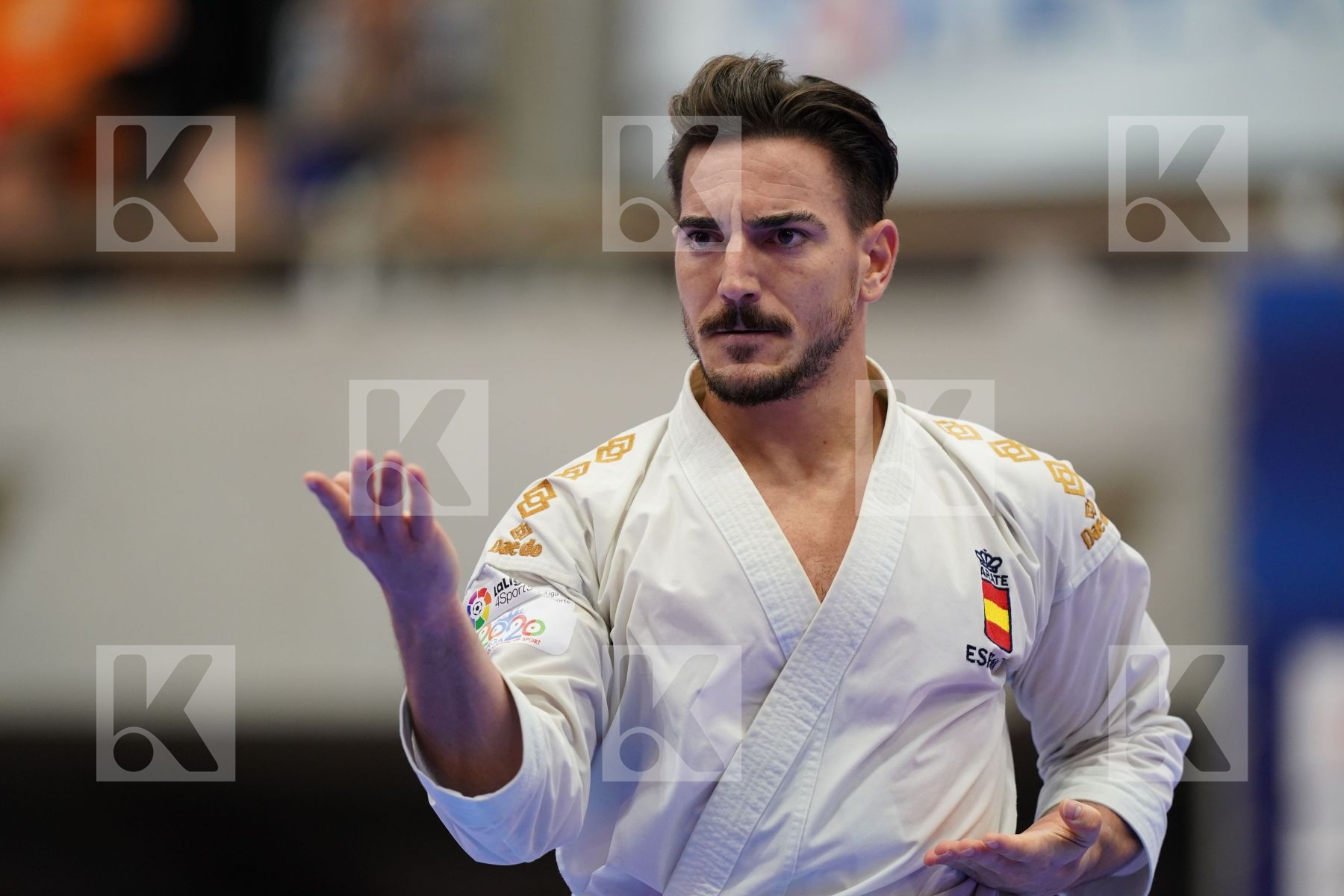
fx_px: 14932
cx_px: 672
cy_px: 448
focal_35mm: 400
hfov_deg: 5.2
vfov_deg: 3.4
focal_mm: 400
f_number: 2.8
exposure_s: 1/400
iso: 1600
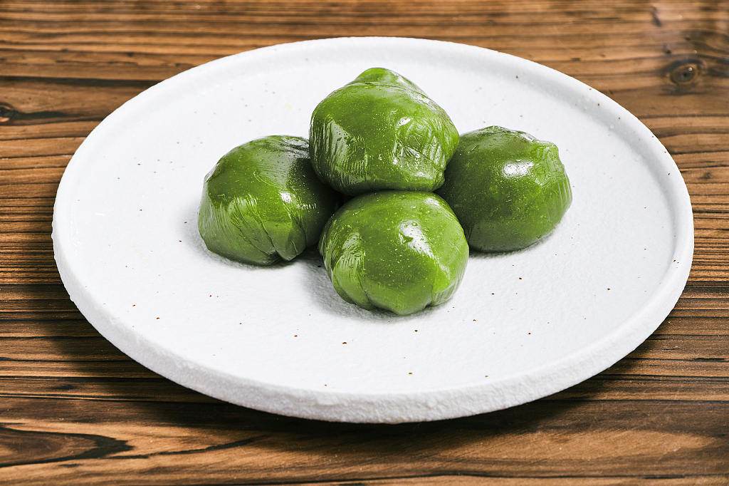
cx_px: 364
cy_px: 243
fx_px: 3846
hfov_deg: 10.8
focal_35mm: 190
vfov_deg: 7.2
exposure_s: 1/160
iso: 160
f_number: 10
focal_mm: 126.8
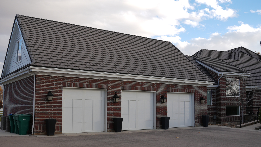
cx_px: 130
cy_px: 85
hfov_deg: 52.8
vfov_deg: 31.1
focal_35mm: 38
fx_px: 263
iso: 80
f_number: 2.8
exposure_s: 1/500
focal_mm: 24
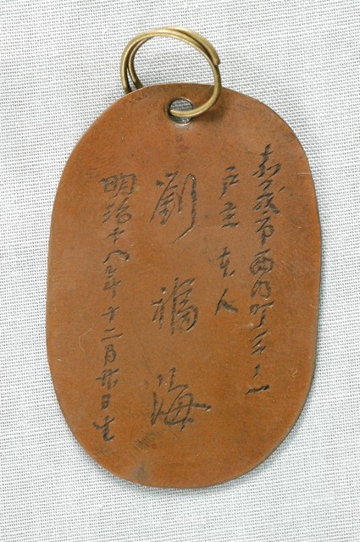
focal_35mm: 90
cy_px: 271
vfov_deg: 22.6
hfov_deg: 15.1
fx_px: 1354
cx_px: 180
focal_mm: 60
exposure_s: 1/8
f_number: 8
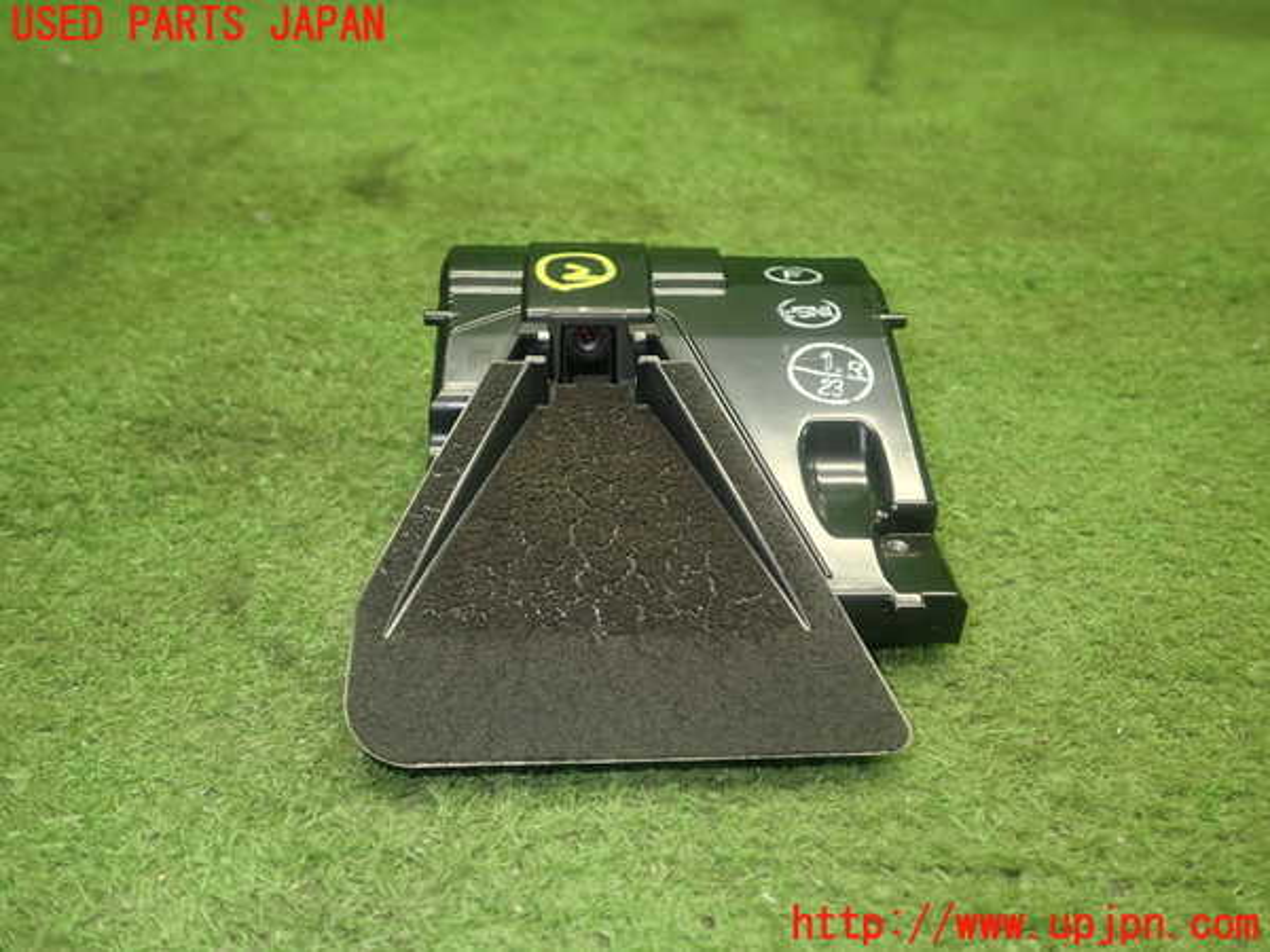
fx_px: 1101
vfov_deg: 46.8
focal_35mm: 30
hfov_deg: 60.0
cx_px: 635
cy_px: 476
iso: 200
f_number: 2.3
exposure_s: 1/40
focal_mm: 5.4
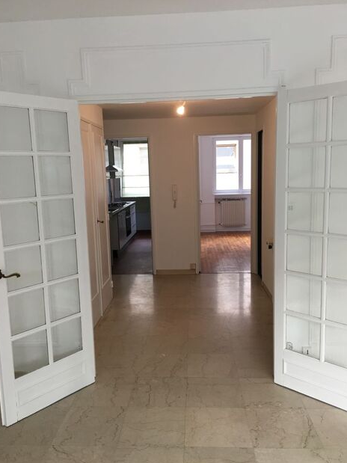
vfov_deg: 60.0
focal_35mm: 30
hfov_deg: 46.8
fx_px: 401
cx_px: 171
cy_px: 239
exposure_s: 1/33
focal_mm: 4.15
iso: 40
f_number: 2.2
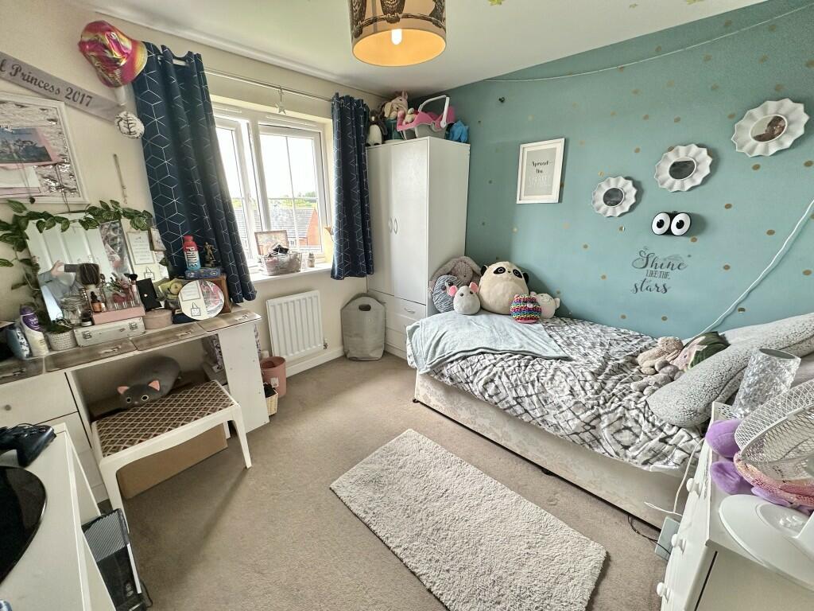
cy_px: 306
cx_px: 407
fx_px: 329
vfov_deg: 85.7
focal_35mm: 14
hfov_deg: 102.1
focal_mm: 2.22
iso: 100
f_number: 2.2
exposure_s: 1/99
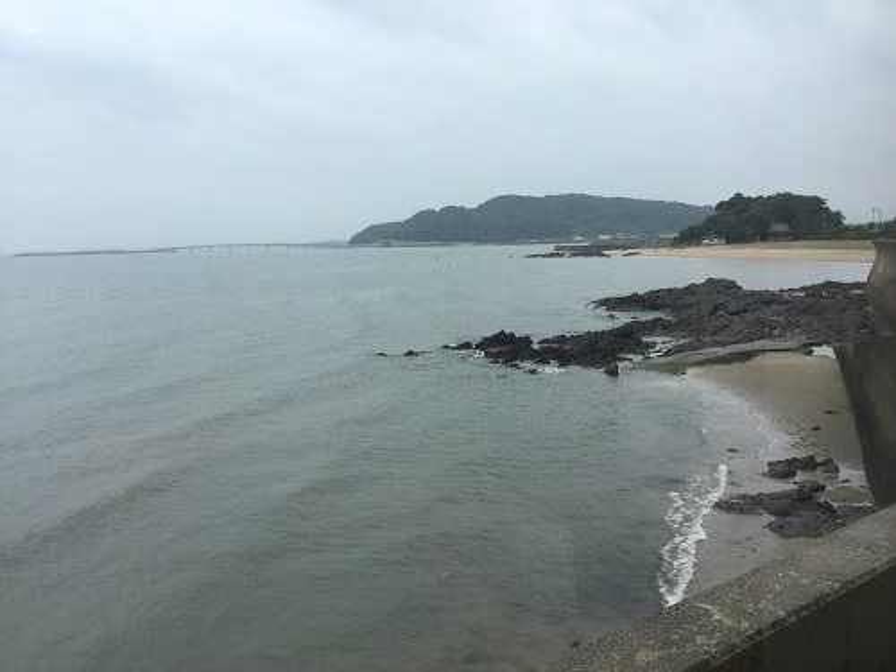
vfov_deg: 45.4
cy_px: 336
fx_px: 802
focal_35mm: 31
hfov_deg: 58.4
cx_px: 448
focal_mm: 3.3
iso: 25
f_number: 2.4
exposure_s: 1/223
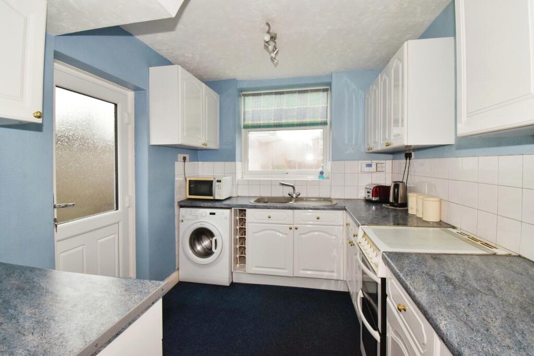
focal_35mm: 15
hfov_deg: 100.4
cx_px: 267
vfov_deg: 77.3
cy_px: 178
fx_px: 223
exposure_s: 1/60
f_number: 11
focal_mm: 10
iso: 1000
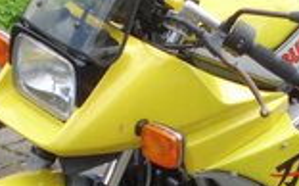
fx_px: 1107
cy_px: 161
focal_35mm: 136
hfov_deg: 15.4
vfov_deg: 9.6
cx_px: 174
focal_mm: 9
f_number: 4.5
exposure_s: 1/160
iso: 100
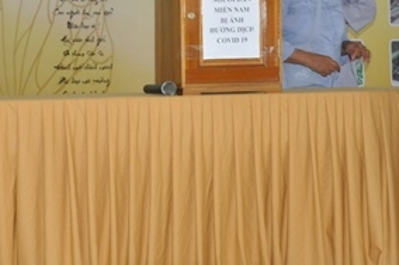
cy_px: -36
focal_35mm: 103
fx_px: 1141
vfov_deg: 13.0
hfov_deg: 19.8
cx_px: 197
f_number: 4.5
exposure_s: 1/60
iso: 1250
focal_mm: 30
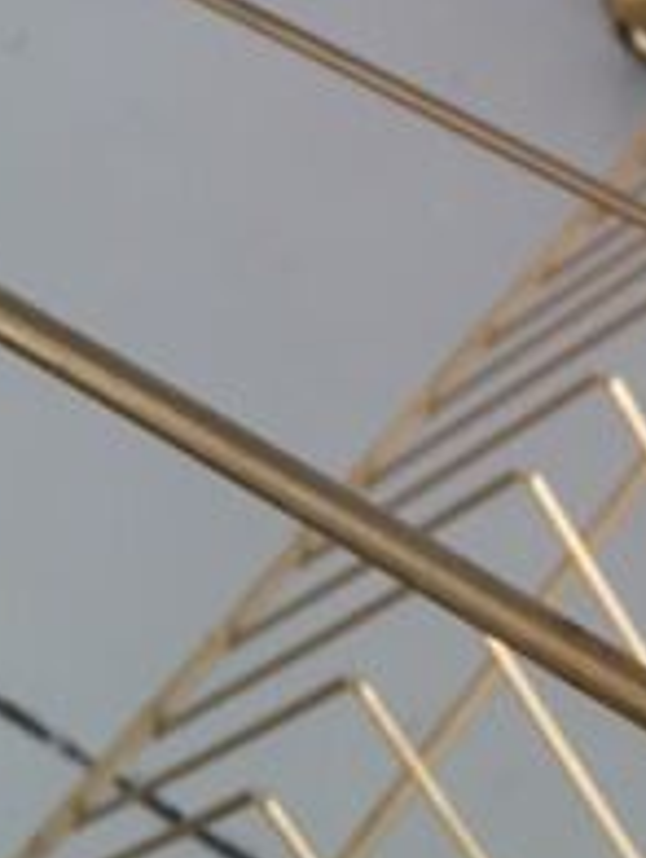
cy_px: -220
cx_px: 773
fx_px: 2356
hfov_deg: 15.1
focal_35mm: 95
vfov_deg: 19.2
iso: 64
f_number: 2.2
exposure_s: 1/33
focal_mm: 4.15
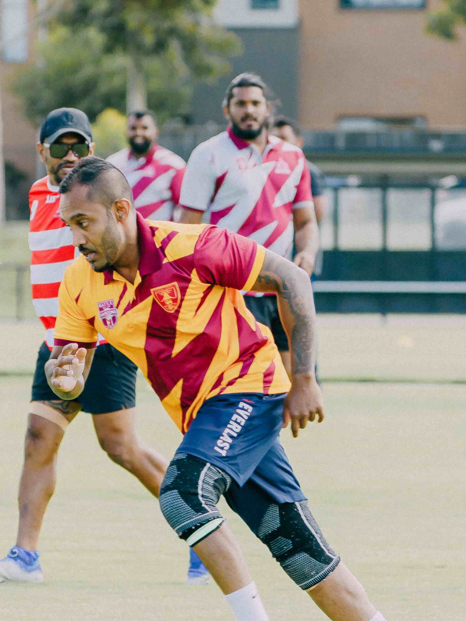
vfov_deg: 4.5
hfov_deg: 3.4
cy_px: 302
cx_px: 201
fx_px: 7932
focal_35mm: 442
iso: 200
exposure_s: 1/500
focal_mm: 200
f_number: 5.6
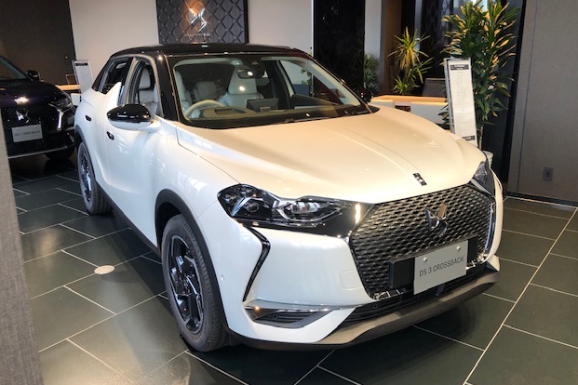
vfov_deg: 43.6
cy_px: 176
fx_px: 482
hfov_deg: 61.9
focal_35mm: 30
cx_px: 288
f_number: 1.8
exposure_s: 1/30
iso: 25
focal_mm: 3.99
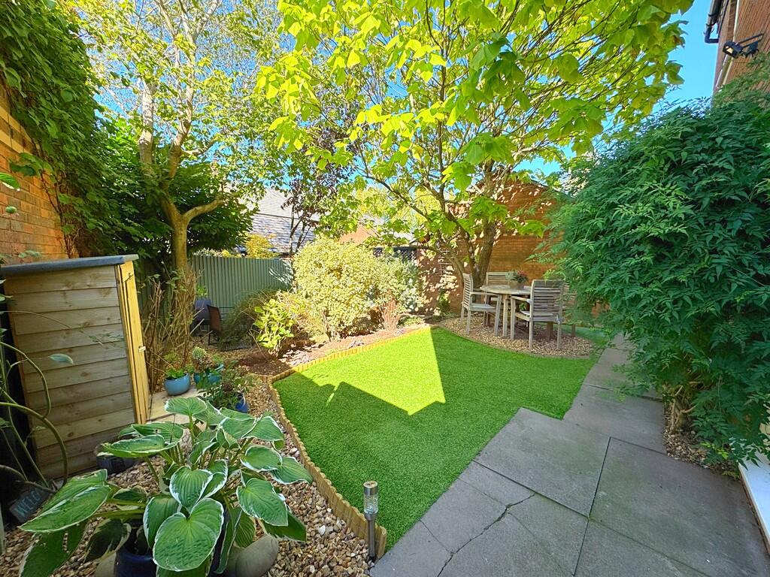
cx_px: 385
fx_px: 311
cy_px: 288
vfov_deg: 85.7
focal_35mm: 14
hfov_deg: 102.1
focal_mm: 2.22
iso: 40
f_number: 2.2
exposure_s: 1/552
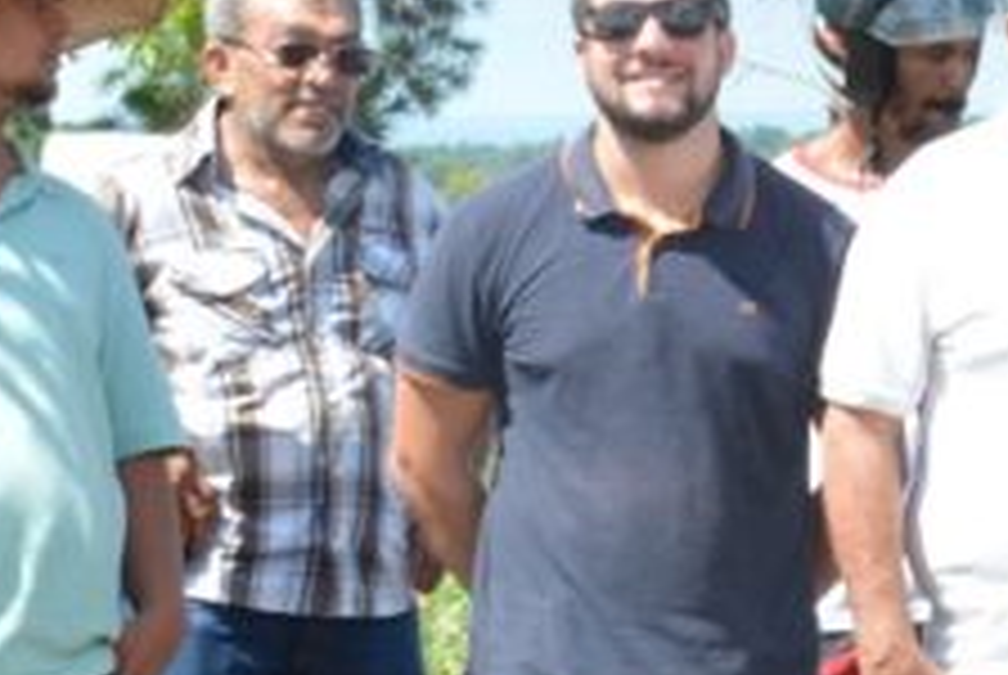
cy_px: 450
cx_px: 2196
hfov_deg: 7.6
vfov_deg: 5.4
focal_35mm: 257
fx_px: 7205
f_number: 16
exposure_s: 1/80
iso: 250
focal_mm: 32
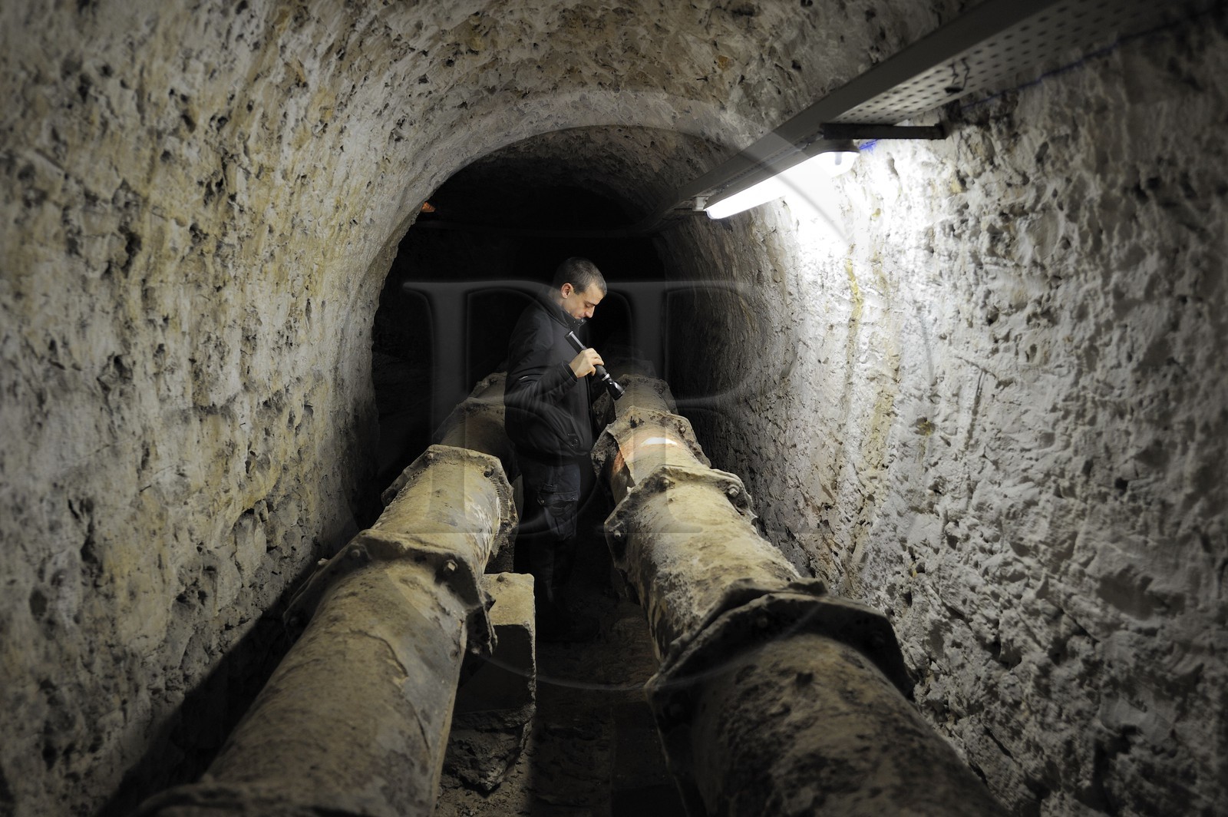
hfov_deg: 73.8
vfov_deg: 53.1
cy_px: 408
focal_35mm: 24
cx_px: 614
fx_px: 818
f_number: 2.8
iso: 640
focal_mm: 24
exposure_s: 1/40
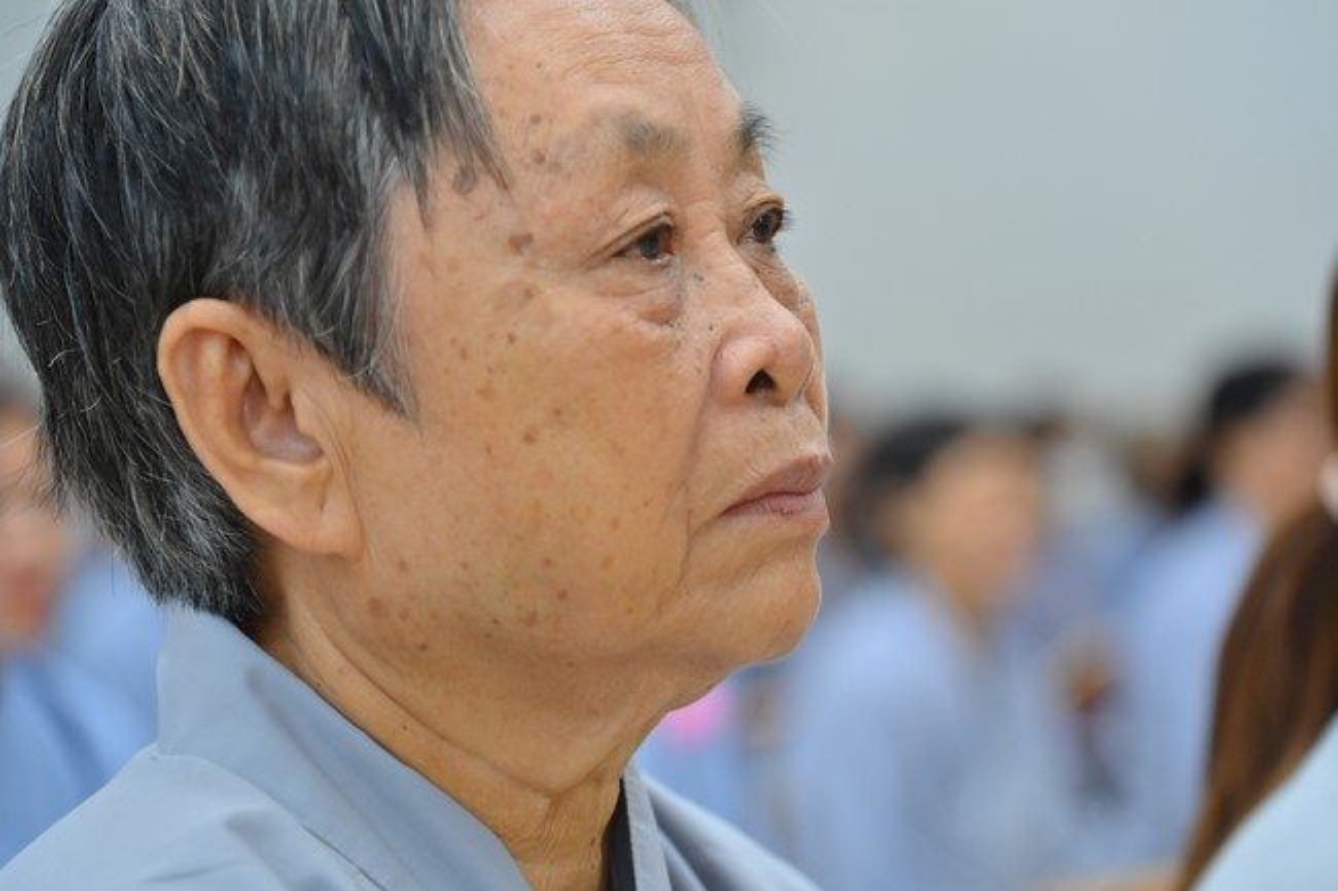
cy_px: 446
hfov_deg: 17.1
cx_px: 669
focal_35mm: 120
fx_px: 4459
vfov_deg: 11.4
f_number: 4
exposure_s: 1/80
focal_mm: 120
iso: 1250
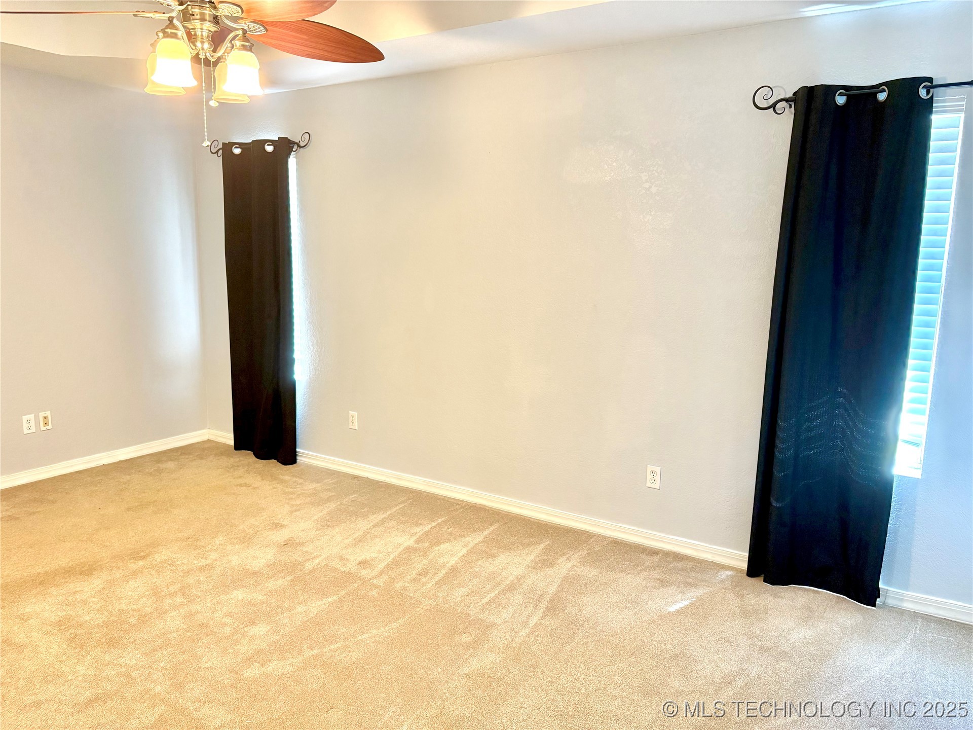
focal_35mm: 26
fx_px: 731
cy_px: 365
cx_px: 486
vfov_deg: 53.1
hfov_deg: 67.3
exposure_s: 1/60
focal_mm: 5.96
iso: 320
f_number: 1.6
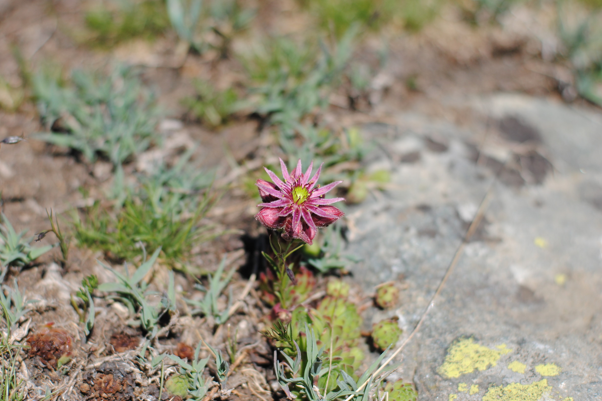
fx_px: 1271
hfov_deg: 26.6
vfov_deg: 17.9
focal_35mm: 76
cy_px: 202
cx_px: 299
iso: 100
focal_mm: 50
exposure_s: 1/2000
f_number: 2.8
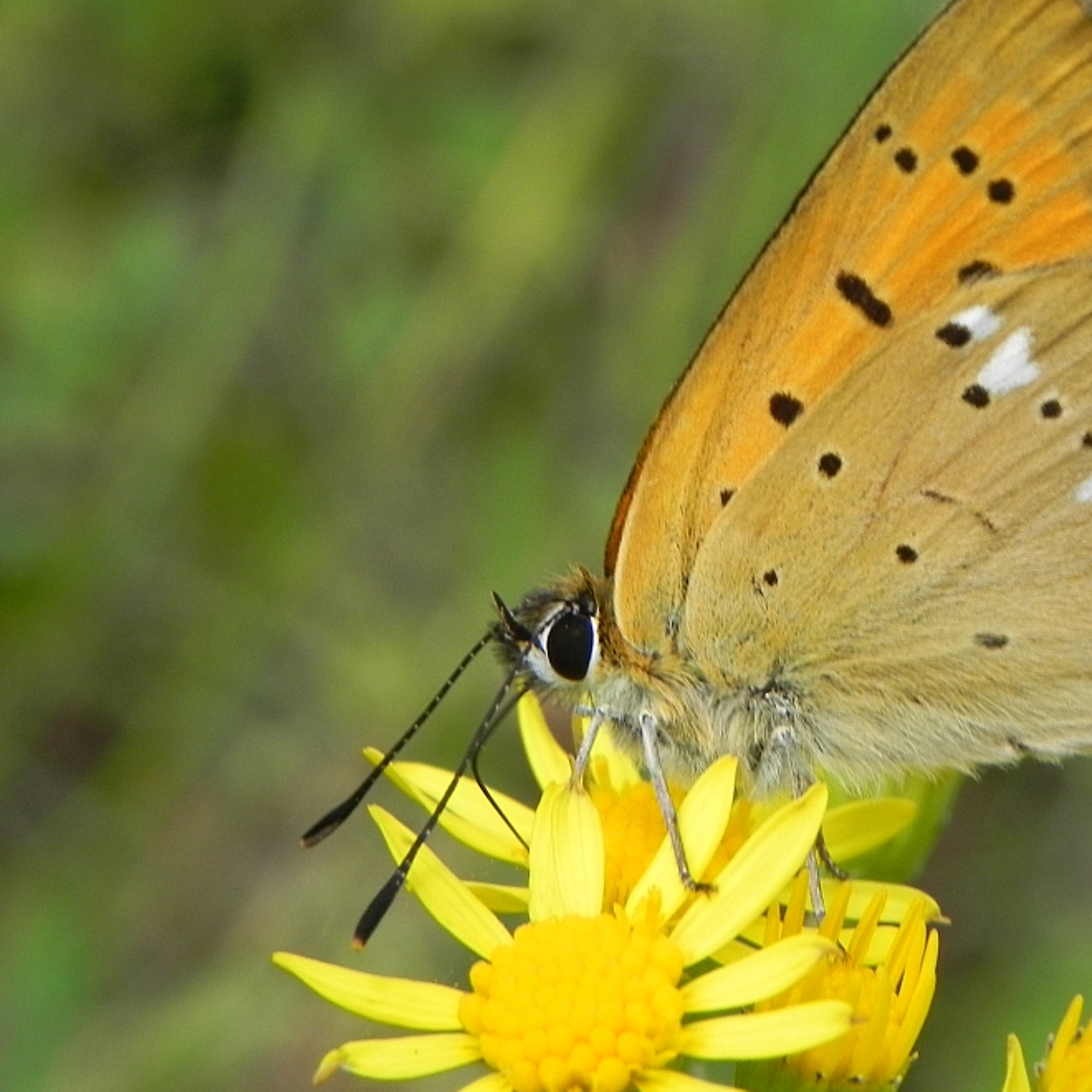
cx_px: 736
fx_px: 5139
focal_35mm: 144
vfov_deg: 12.1
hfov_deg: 12.1
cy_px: 477
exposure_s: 1/250
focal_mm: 18.8
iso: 160
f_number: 6.3
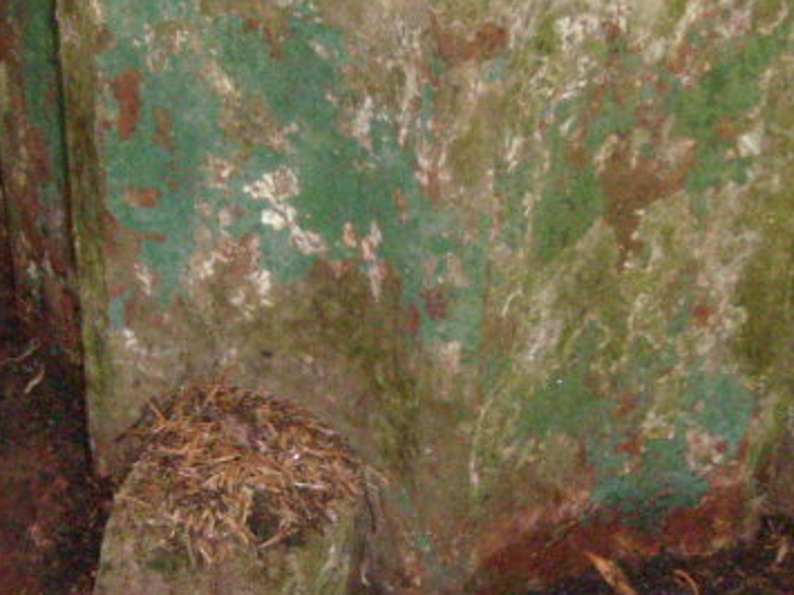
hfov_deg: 19.4
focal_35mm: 101
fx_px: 2316
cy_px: 338
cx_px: 510
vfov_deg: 14.6
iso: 800
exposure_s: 1/30
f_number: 7.1
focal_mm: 5.8
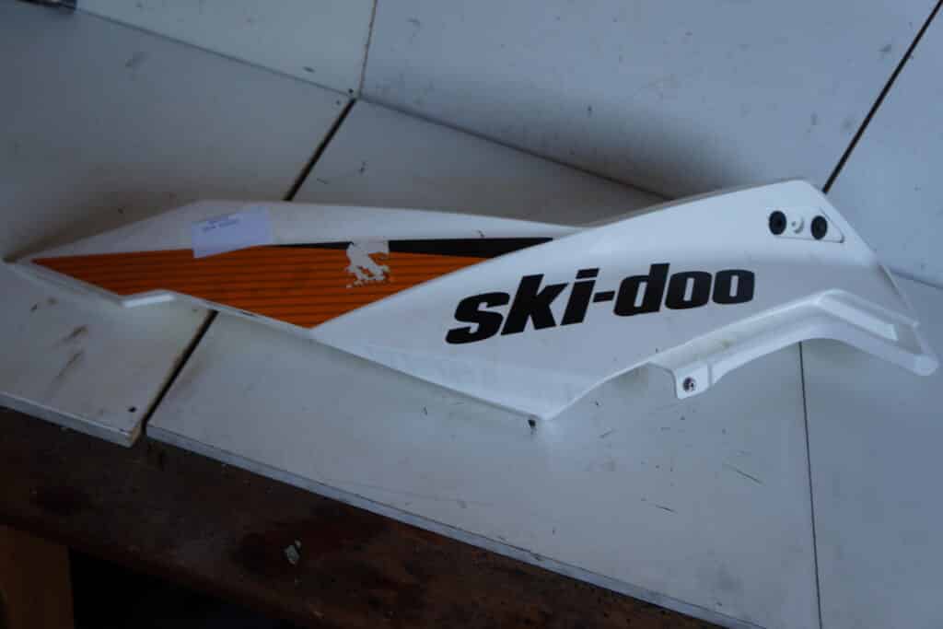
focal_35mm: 33
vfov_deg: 40.0
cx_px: 472
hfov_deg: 57.2
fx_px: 864
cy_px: 314
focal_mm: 22
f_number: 4
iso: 160
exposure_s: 1/60
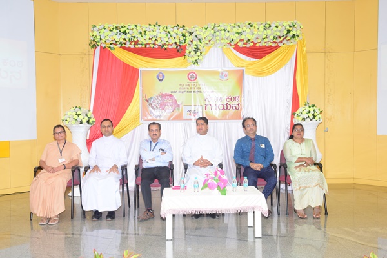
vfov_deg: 35.1
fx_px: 408
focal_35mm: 38
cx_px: 194
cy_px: 129
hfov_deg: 50.7
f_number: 6.3
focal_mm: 38
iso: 800
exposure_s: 1/80
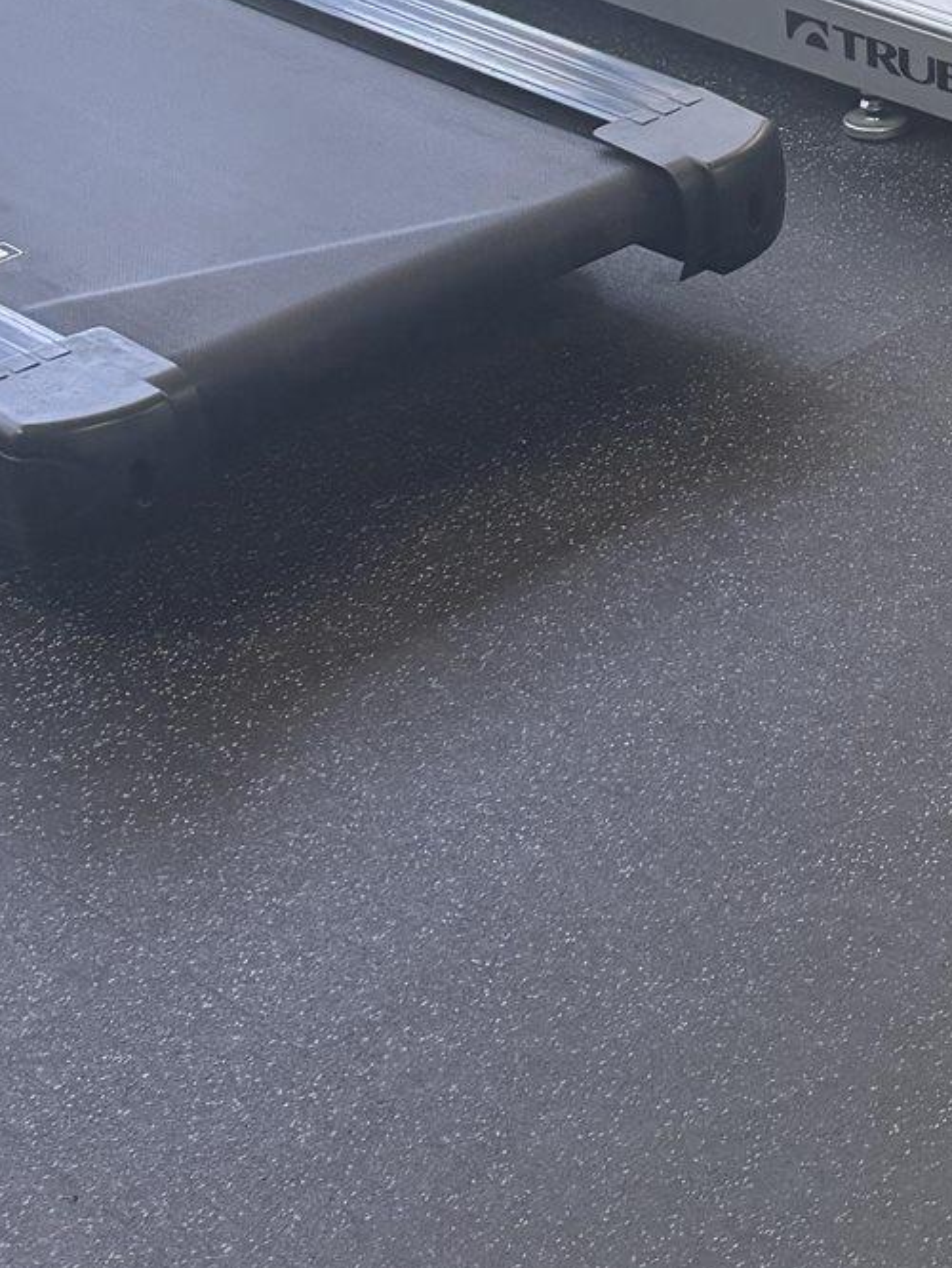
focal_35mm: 83
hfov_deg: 15.9
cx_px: 1538
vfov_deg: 22.8
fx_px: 3042
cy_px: 48
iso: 125
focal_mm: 6.76
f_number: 1.78
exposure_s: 1/206
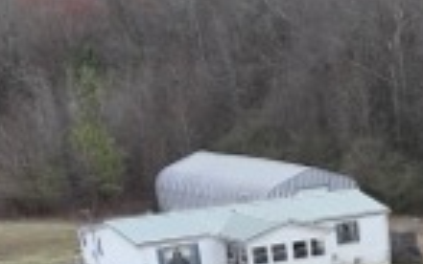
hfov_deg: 16.1
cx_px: 742
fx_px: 1280
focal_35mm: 111
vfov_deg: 11.0
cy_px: 473
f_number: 2.8
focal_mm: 12.29
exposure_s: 1/120
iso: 220
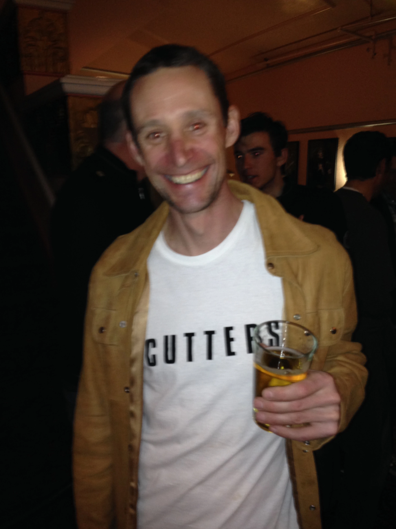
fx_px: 503
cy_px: 264
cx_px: 198
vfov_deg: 55.4
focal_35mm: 33
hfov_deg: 42.9
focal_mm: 4.12
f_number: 2.4
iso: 125
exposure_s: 1/16
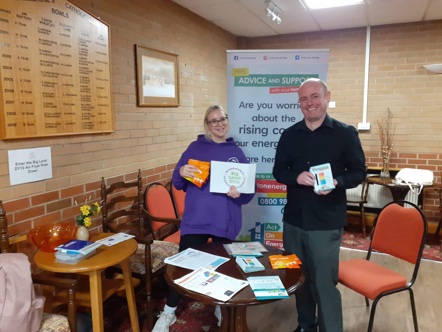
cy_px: 166
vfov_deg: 51.4
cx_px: 221
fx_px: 345
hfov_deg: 65.3
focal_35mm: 27
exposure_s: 1/25
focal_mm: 3.6
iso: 250
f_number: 1.9
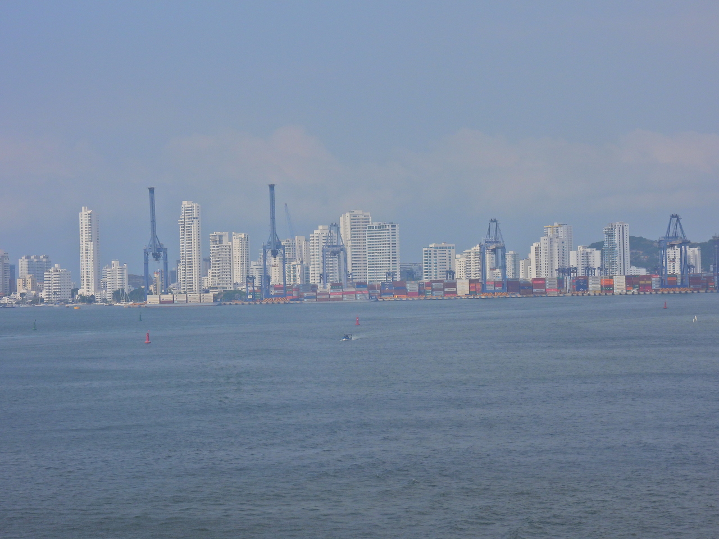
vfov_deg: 14.1
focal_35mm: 105
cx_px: 360
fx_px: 2181
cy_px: 270
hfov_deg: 18.7
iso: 100
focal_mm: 18.7
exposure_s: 1/2000
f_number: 5
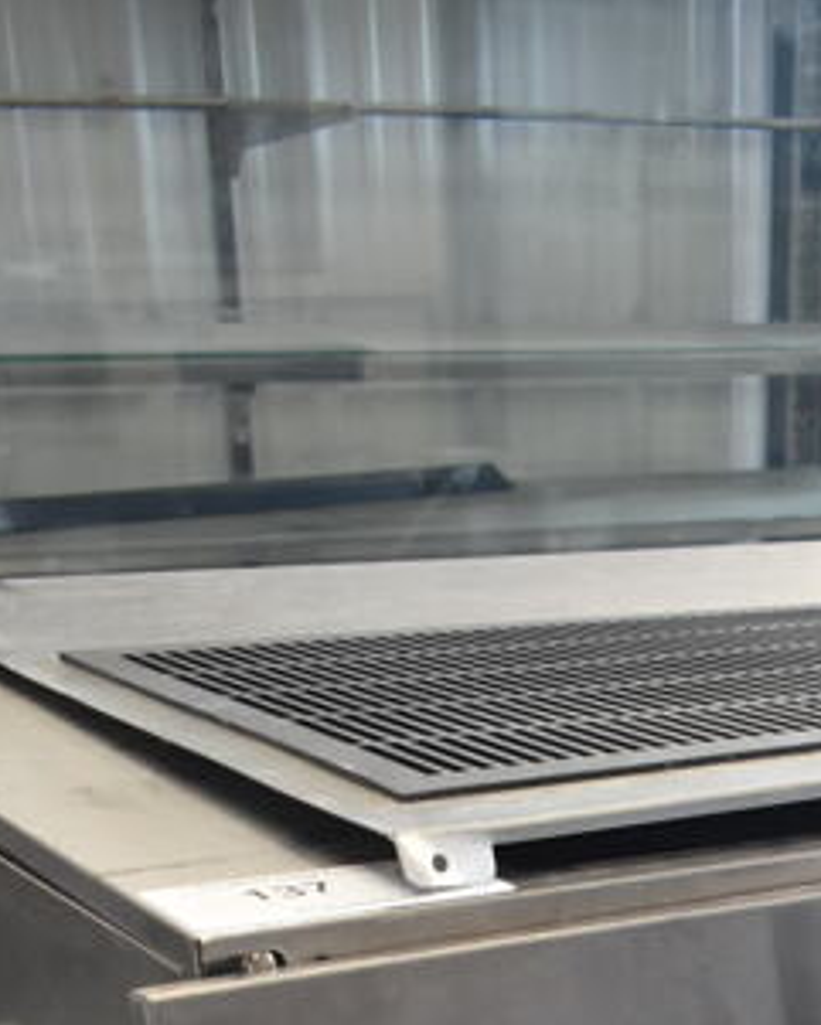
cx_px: 804
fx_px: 2338
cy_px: 1497
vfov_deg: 21.2
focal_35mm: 77
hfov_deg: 19.4
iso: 800
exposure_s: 1/60
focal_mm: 18
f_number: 4.5
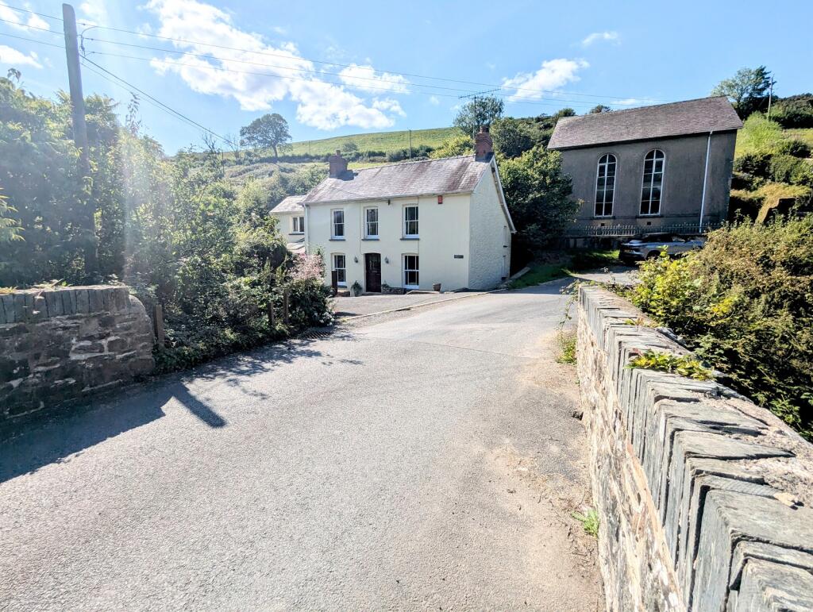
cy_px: 306
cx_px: 406
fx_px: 376
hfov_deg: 94.4
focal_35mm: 16
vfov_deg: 78.2
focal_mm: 2.35
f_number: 2.2
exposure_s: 1/3717
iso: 49
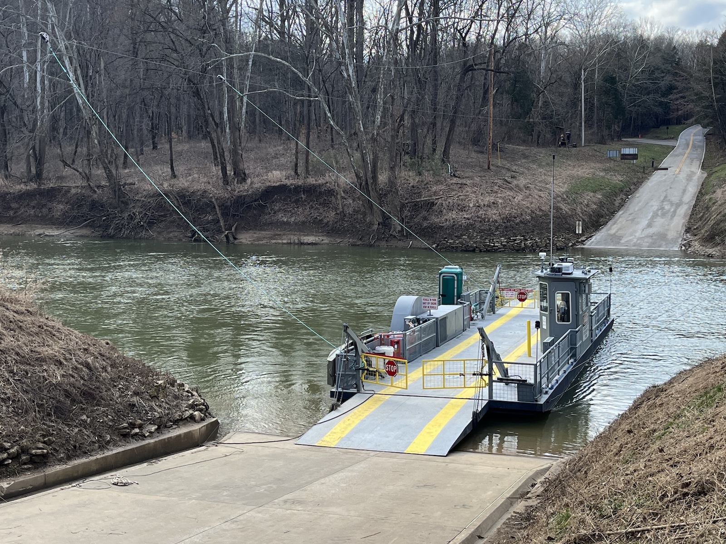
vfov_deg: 36.0
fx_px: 839
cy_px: 272
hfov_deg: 46.8
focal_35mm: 40
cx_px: 363
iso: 50
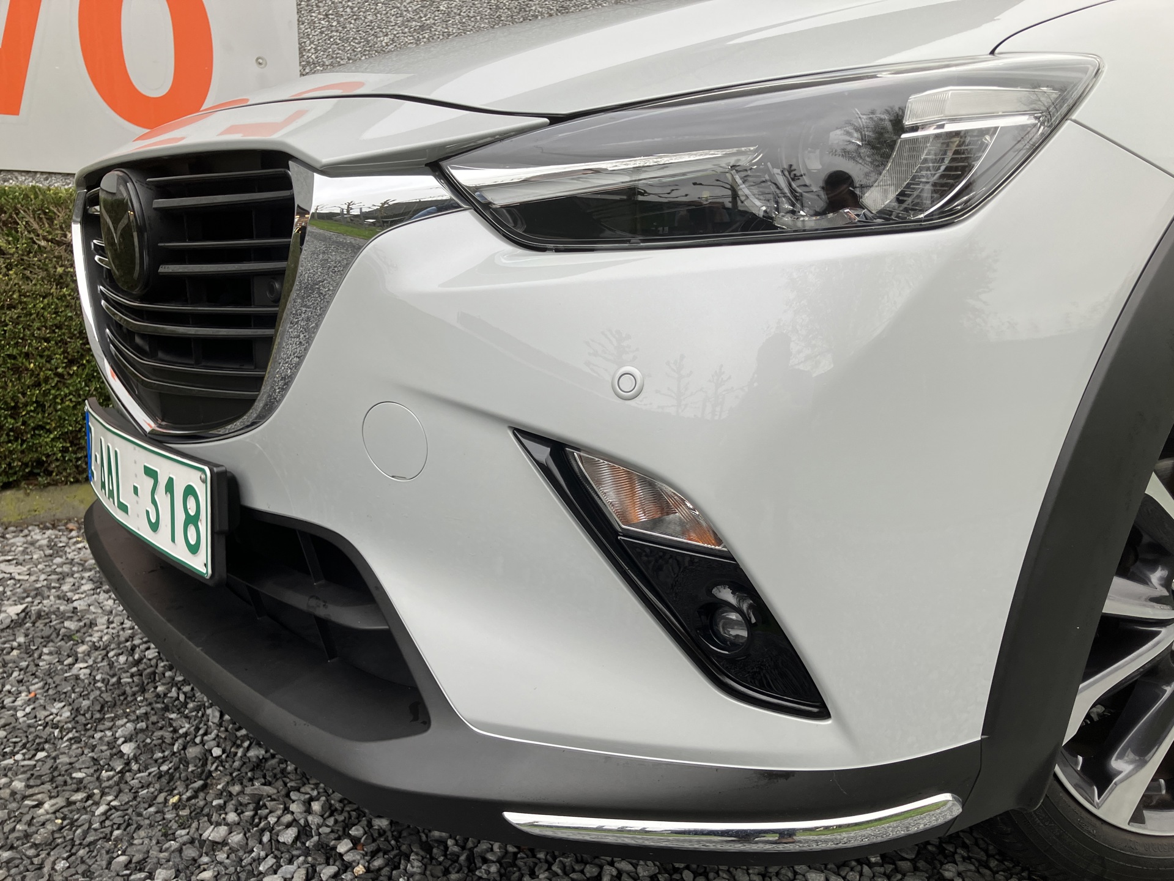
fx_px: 950
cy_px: 440
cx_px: 587
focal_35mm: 28
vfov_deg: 49.7
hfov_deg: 63.4
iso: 32
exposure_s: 1/121
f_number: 1.8
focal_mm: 3.99
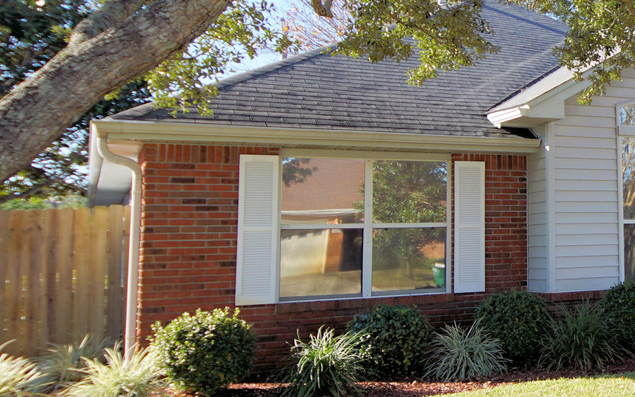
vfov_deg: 26.8
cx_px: 709
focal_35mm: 48
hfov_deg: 35.4
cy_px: 150
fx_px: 831
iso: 100
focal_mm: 12
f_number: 4.5
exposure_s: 1/200
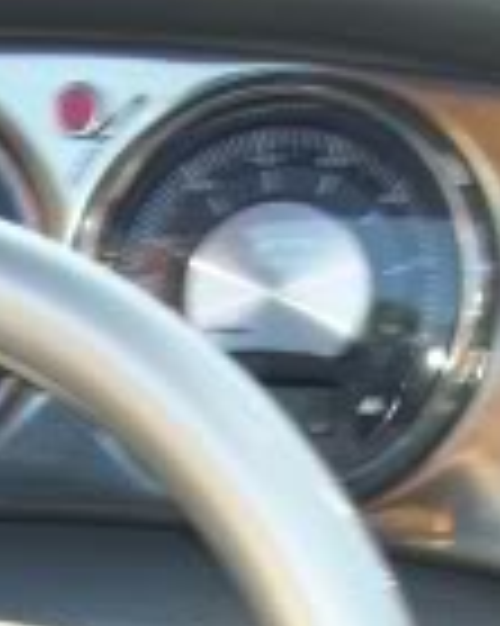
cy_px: 910
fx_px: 3537
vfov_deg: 9.8
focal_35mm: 191
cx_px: -194
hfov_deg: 8.0
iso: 80
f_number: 2.9
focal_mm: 5.7
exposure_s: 1/158
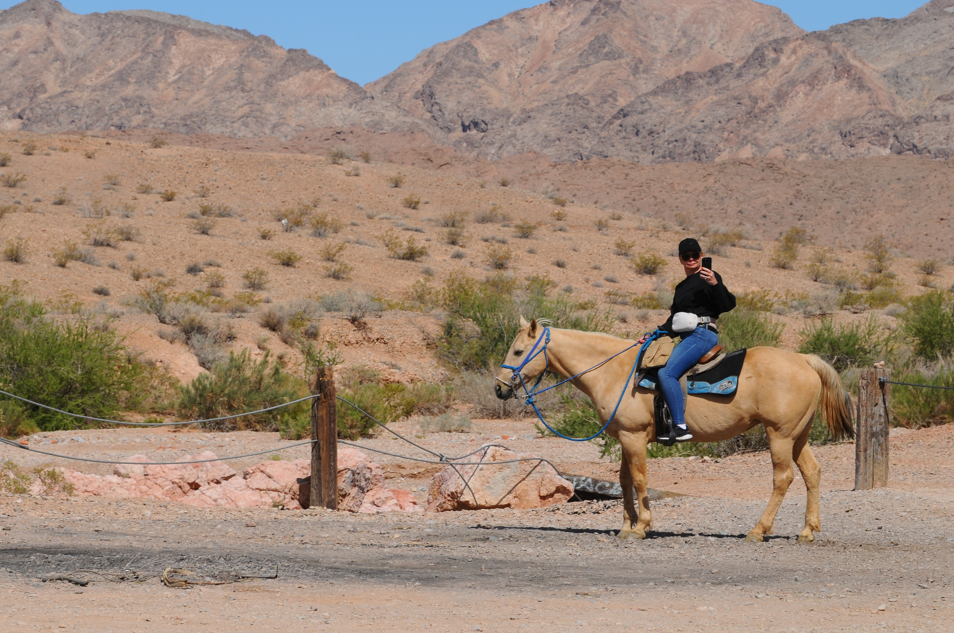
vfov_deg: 7.1
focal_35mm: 194
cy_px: 293
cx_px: 452
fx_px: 5134
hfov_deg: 10.6
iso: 200
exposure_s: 1/500
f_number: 11
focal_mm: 120
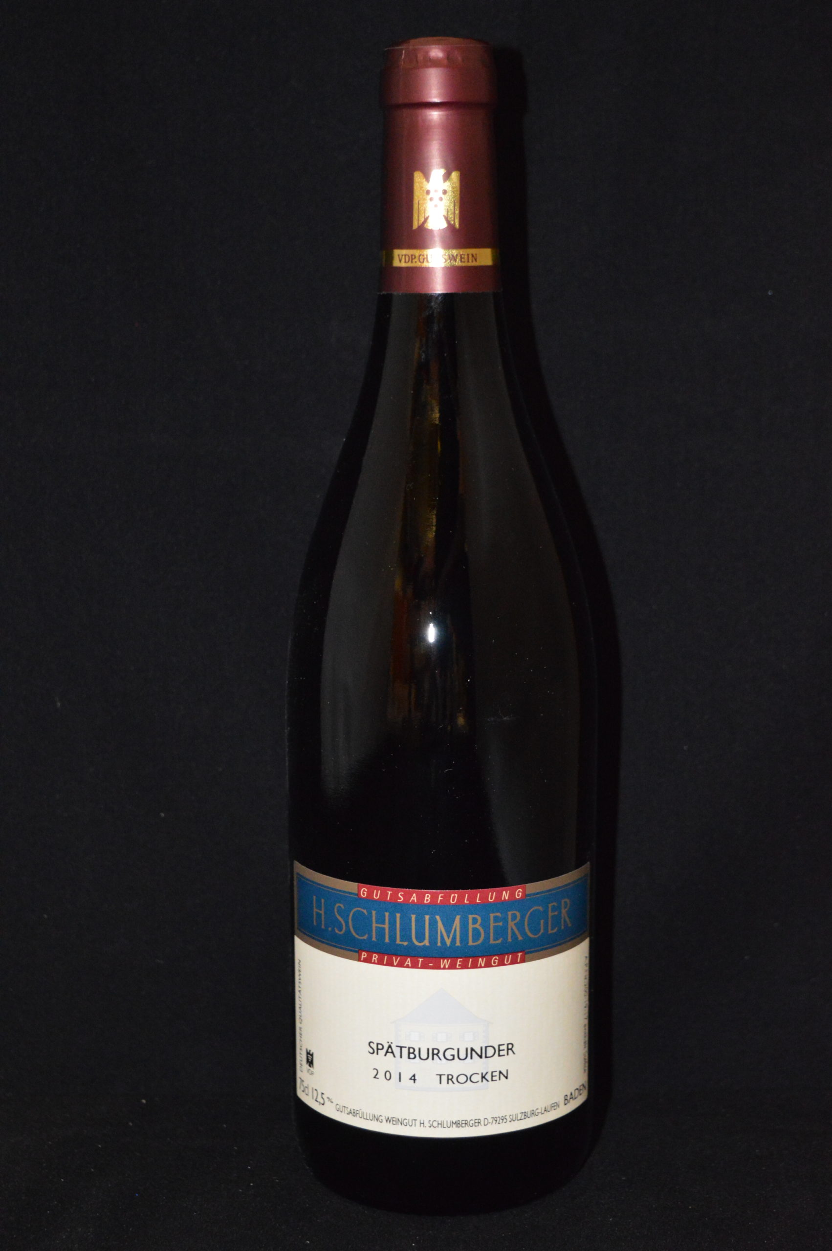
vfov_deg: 33.4
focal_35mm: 60
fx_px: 2084
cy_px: 626
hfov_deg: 22.6
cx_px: 416
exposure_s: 1/60
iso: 3200
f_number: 5
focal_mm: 40
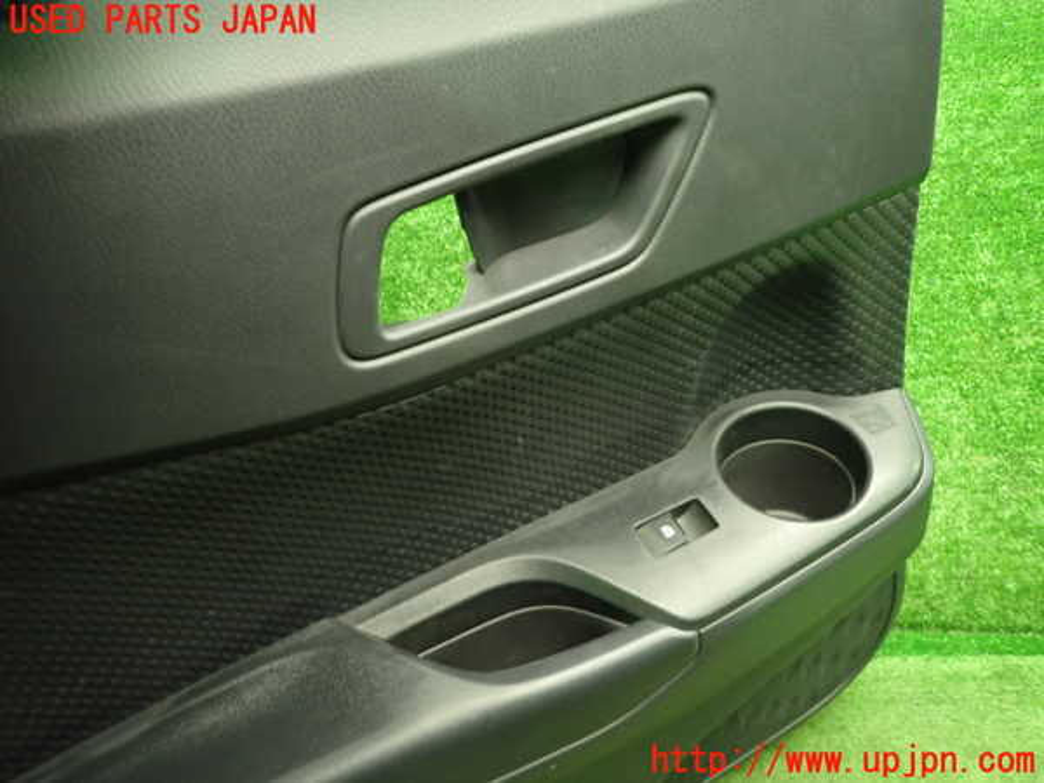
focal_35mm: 25
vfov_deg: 54.9
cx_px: 522
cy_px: 392
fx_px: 754
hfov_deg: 69.4
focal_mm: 4.5
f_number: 2
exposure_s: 1/30
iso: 500
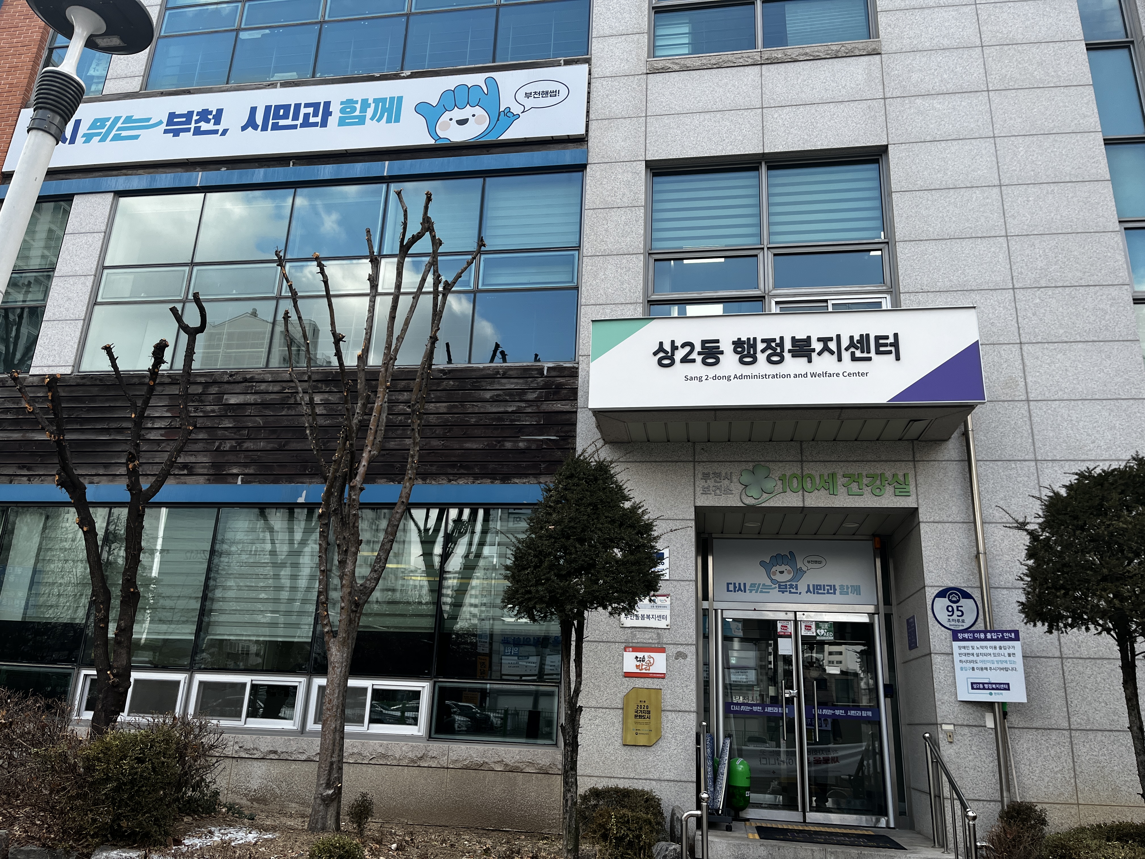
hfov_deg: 67.3
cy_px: 430
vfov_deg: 53.1
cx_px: 572
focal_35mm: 26
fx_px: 860
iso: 50
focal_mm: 5.1
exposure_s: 1/555
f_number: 1.6
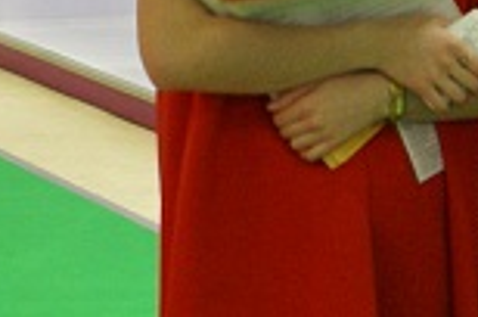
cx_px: 944
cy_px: 174
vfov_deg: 7.0
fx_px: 2584
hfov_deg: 9.8
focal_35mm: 195
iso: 320
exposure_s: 1/50
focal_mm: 26
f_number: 4.5
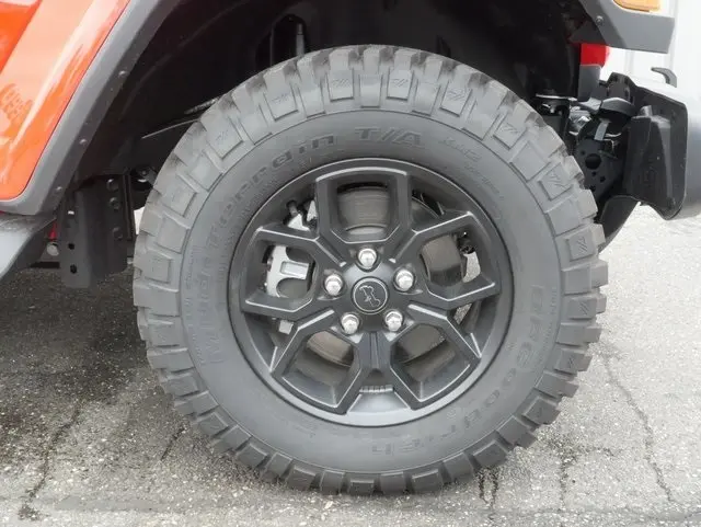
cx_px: 350
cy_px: 264
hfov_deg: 46.8
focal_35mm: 40
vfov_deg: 36.0
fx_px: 811
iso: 3200
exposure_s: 1/25
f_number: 20
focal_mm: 20
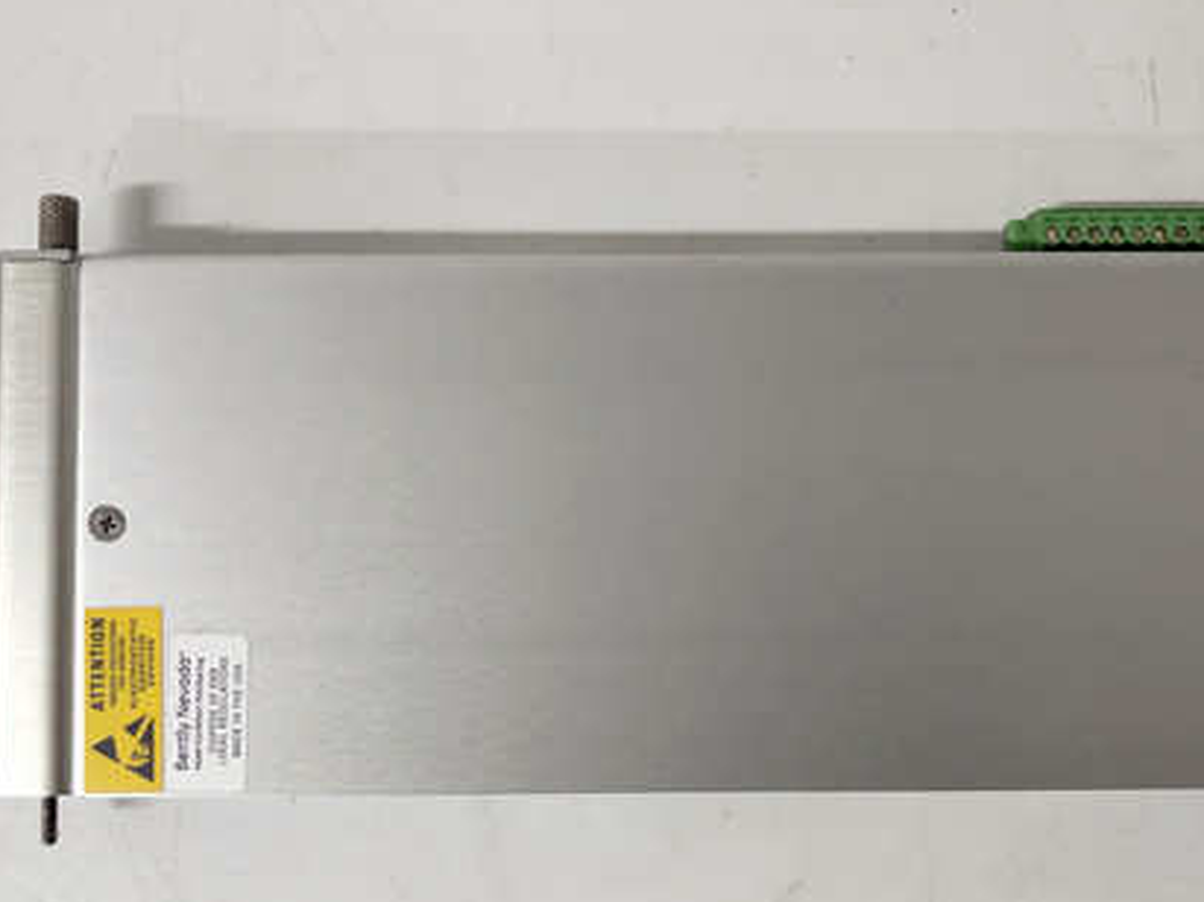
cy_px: 504
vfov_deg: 37.7
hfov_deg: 48.9
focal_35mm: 38
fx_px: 1321
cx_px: 683
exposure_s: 1/50
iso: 425
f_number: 2
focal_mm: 3.87
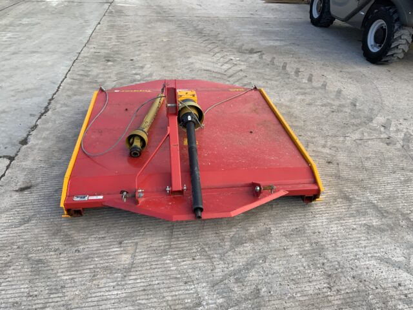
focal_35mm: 29
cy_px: 155
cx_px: 206
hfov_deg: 61.7
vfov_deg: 48.2
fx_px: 346
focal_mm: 3
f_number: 1.8
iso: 16
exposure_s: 1/292
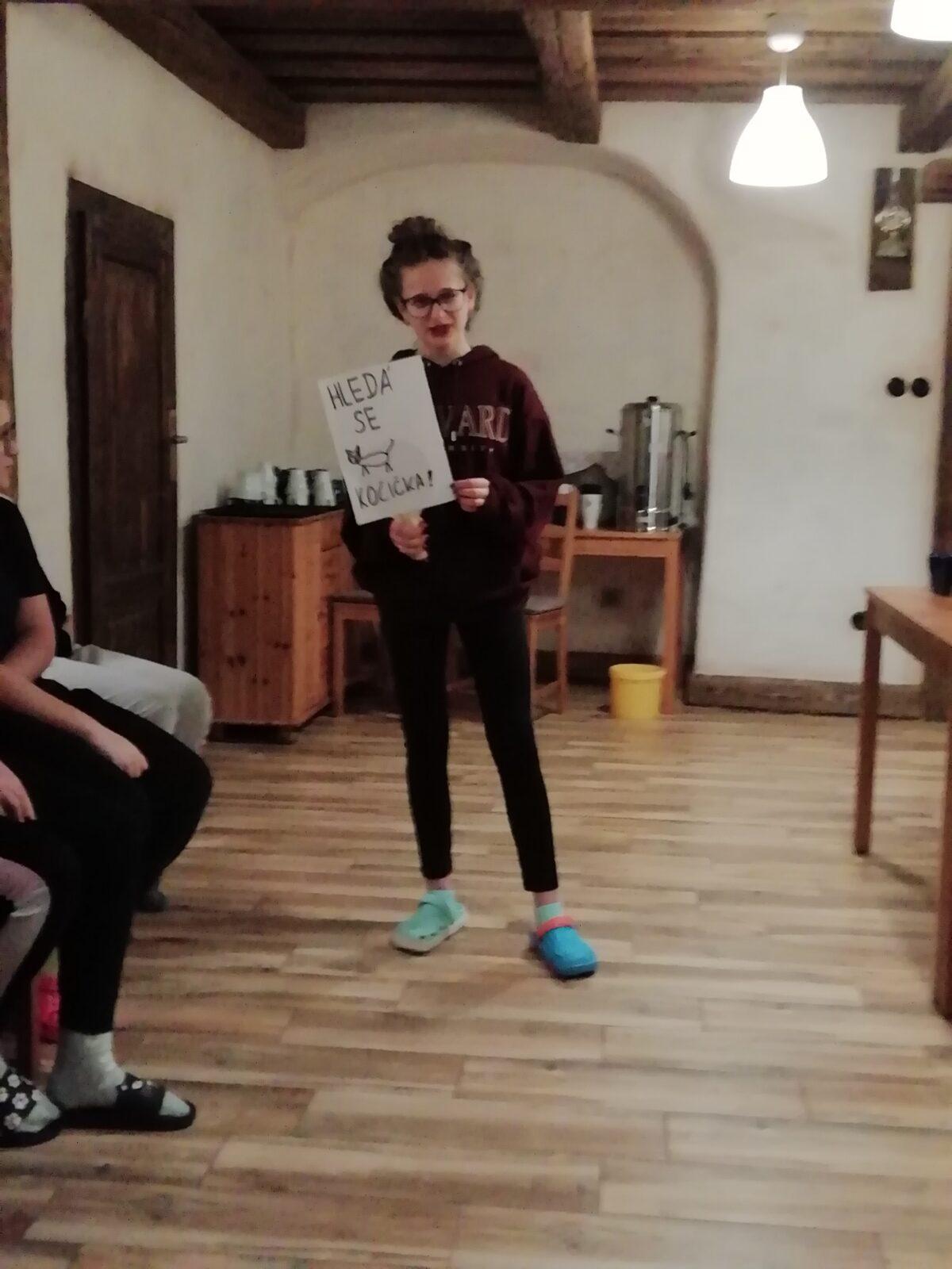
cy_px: 634
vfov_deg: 45.8
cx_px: 476
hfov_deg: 35.1
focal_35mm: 41
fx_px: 1503
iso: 500
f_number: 2.2
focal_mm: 3.46
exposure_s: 1/16.7
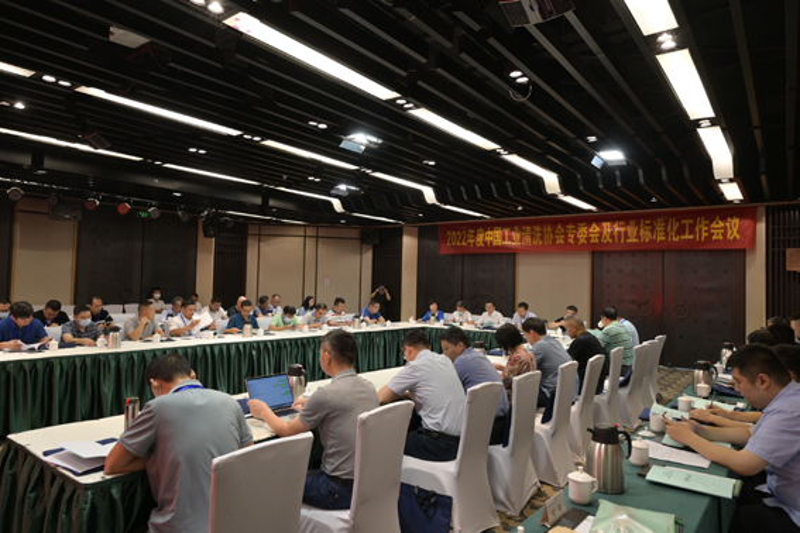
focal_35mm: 24
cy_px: 266
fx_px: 533
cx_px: 400
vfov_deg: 53.1
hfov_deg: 73.7
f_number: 5.6
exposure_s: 1/50
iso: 1000
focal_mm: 24
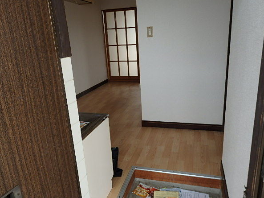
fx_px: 206
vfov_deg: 51.3
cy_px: 101
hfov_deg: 65.3
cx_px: 135
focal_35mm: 27
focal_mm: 4.5
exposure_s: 1/125
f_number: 3
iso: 125
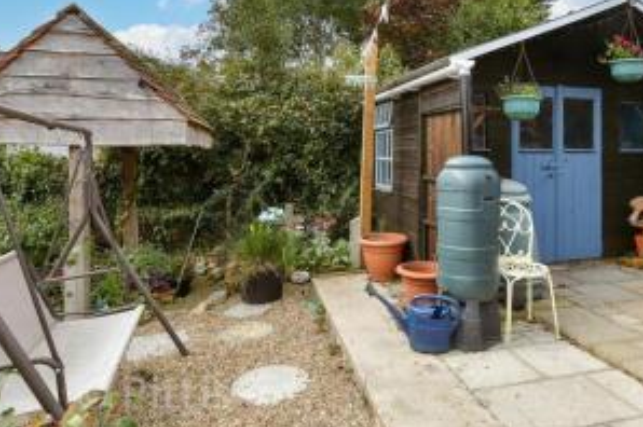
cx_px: 410
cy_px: 159
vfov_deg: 52.4
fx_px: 428
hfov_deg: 72.3
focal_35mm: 24
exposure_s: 1/125
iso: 160
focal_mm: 10
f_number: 8
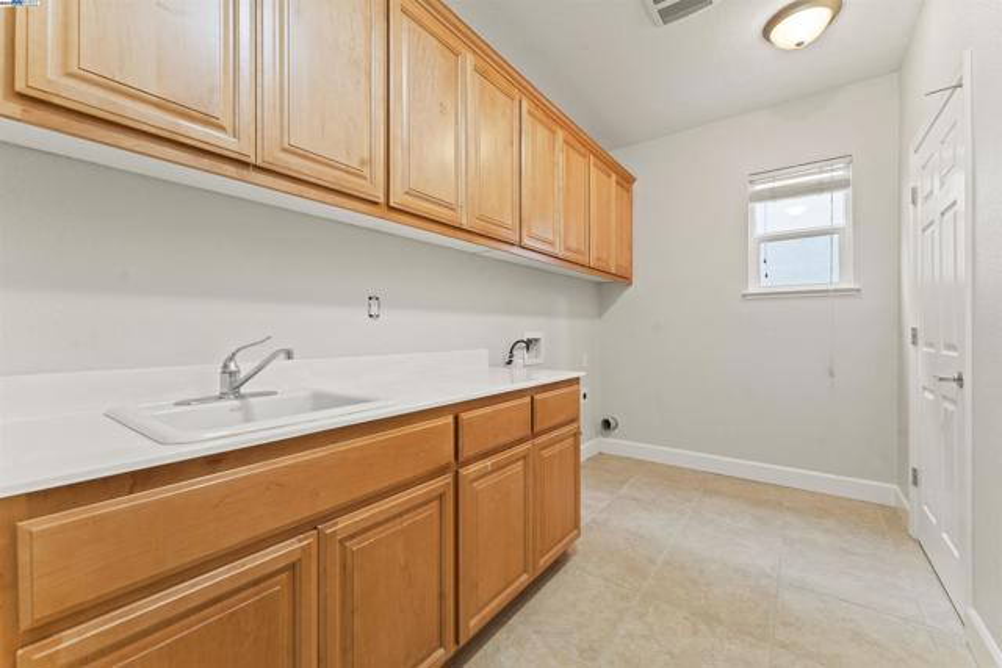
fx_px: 390
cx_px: 501
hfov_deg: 104.2
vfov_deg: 81.2
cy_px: 334
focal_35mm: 14
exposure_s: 1
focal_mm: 14
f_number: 9
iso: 2000
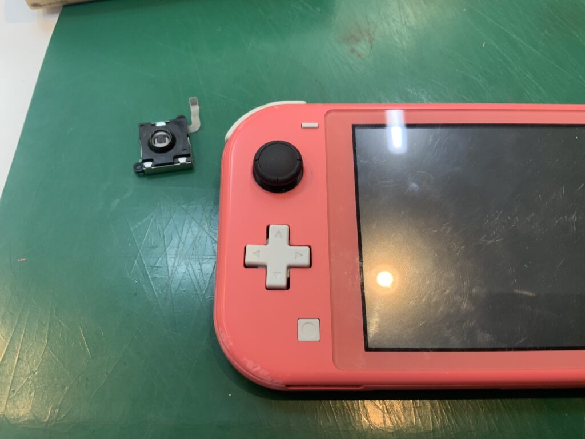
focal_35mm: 29
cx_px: 292
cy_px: 220
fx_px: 490
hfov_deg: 61.7
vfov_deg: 48.2
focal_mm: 3
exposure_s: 1/50
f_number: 1.8
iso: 40
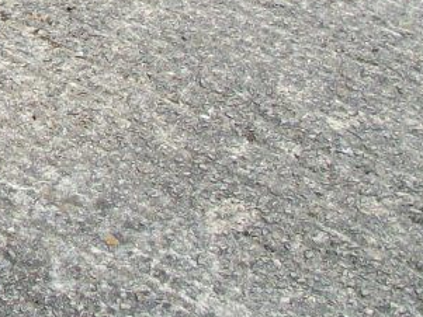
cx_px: -197
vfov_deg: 10.4
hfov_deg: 13.7
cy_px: -222
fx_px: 1663
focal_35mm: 136
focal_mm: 5.7
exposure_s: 1/160
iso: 80
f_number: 2.9
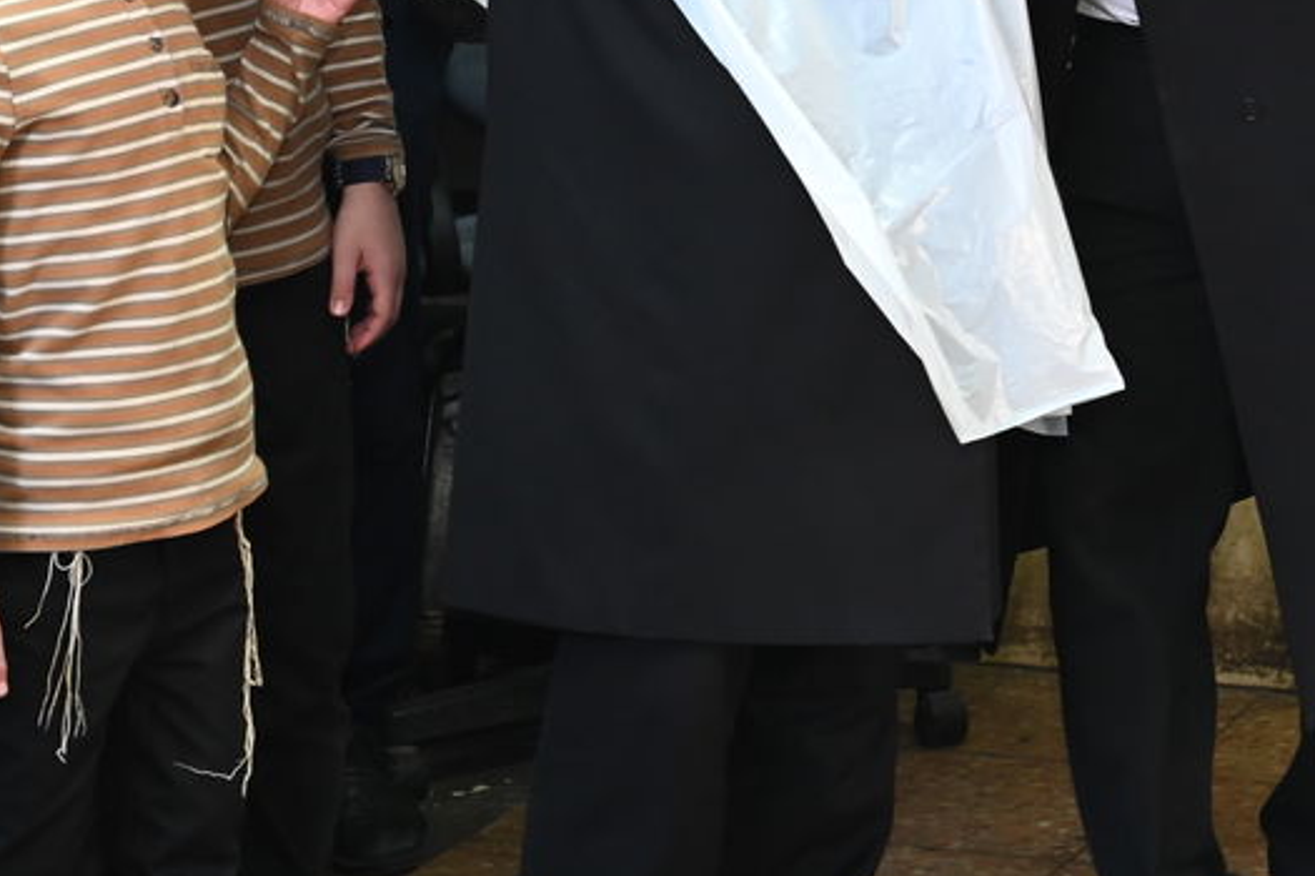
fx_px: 4675
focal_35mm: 128
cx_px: 1265
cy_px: -270
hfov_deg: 15.8
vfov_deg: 10.5
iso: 1000
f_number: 3.5
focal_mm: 48
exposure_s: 1/200
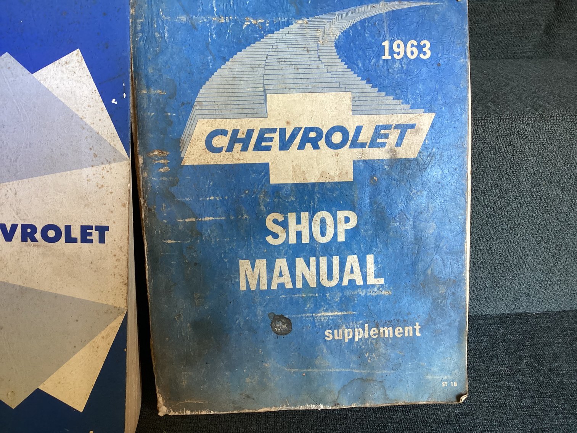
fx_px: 517
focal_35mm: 31
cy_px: 216
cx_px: 288
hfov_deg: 58.3
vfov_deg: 45.4
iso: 125
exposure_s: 1/60
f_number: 2.4
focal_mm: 3.3
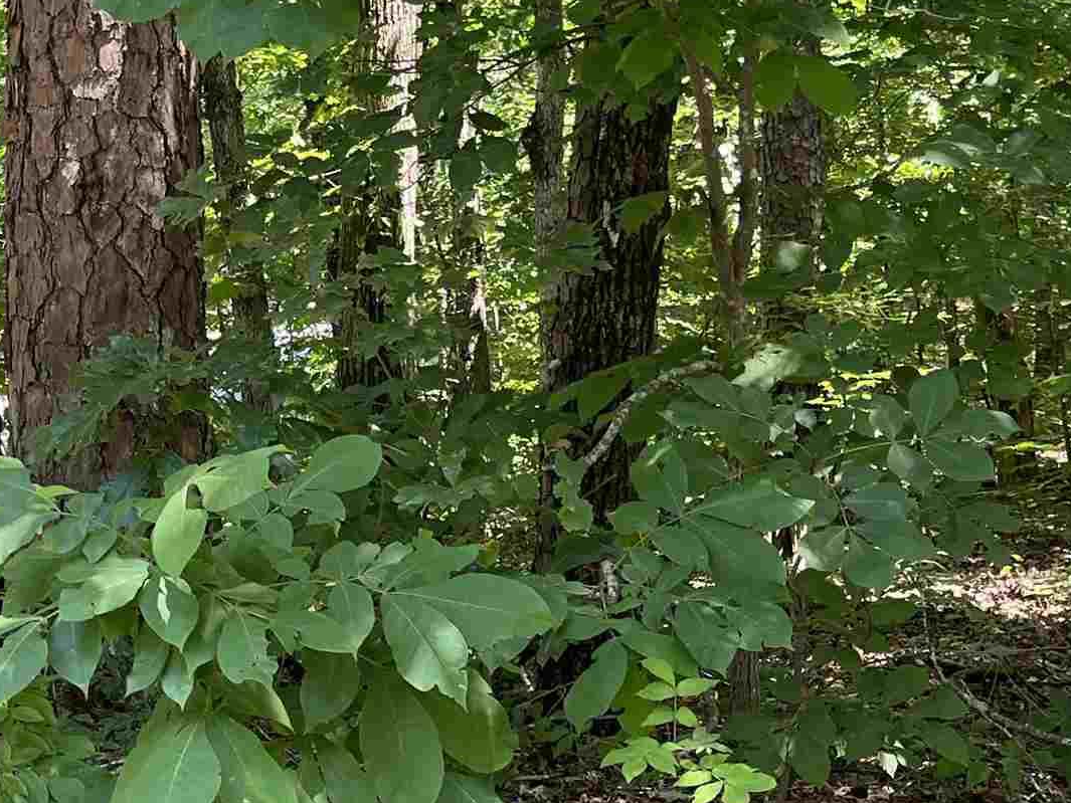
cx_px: 52
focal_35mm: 75
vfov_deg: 19.5
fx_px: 2321
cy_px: 201
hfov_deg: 25.0
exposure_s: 1/172
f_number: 1.6
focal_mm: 5.1
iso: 64
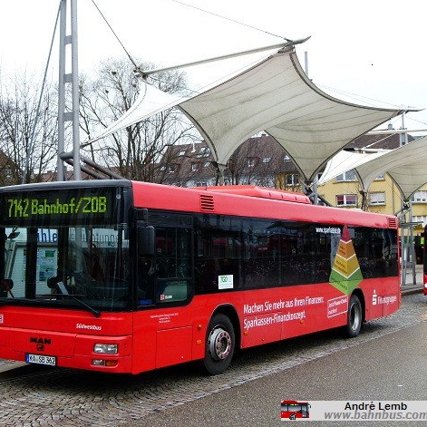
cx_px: 164
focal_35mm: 54
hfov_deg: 31.5
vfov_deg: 31.6
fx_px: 754
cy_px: 213
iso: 100
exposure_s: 1/100
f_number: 3.2
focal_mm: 8.1
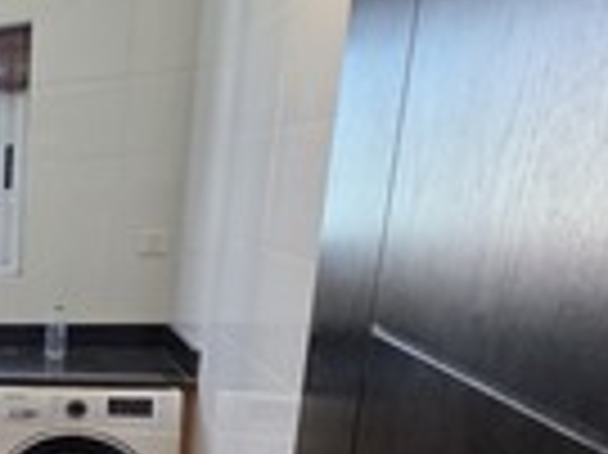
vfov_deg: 31.3
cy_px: 411
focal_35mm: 44
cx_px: -358
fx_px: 772
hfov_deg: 26.5
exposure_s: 1/100
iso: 160
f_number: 1.9
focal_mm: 2.2
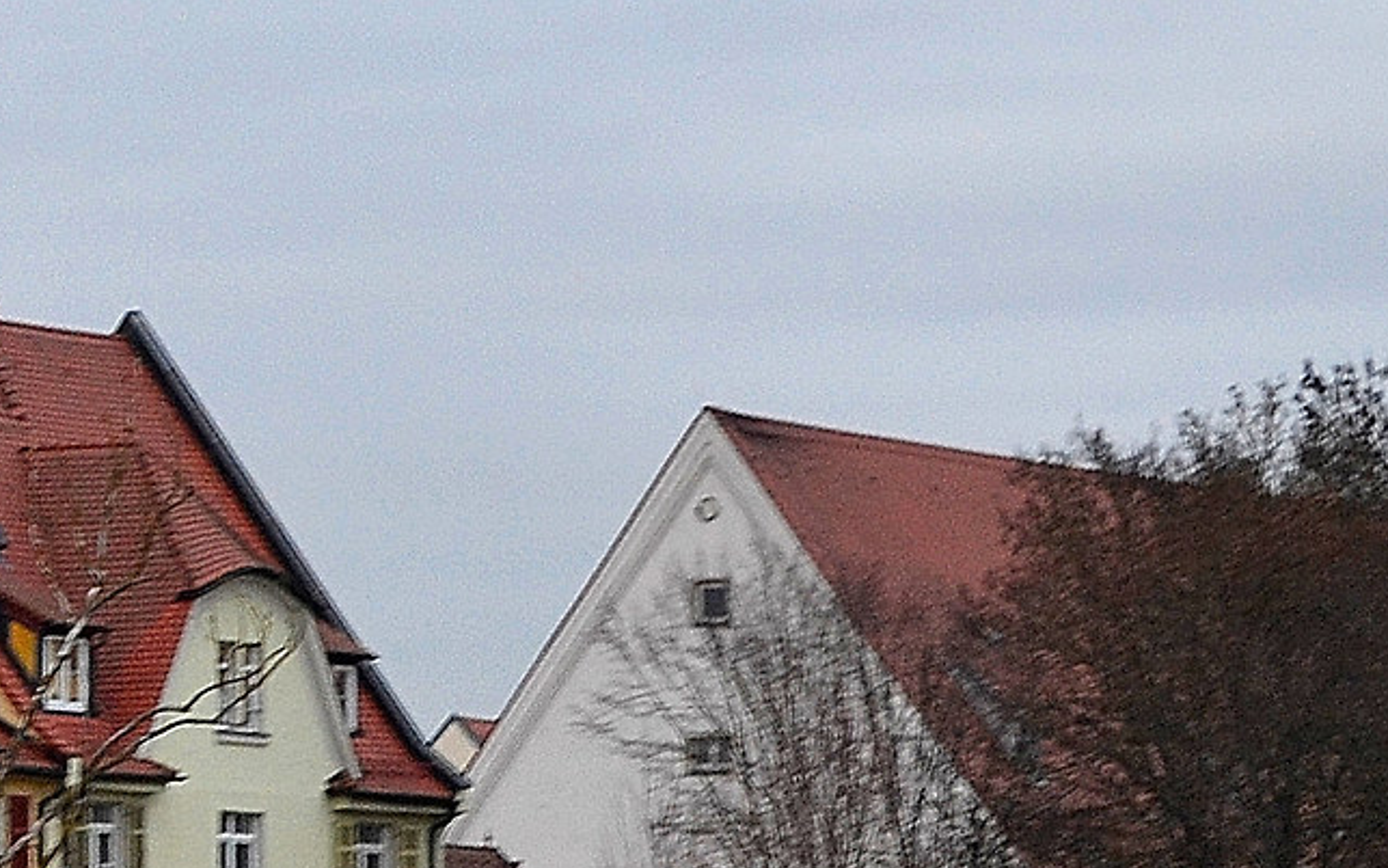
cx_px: -758
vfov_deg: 5.1
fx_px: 9719
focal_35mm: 257
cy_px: 309
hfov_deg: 8.0
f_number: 5.3
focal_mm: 45
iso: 400
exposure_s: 1/30
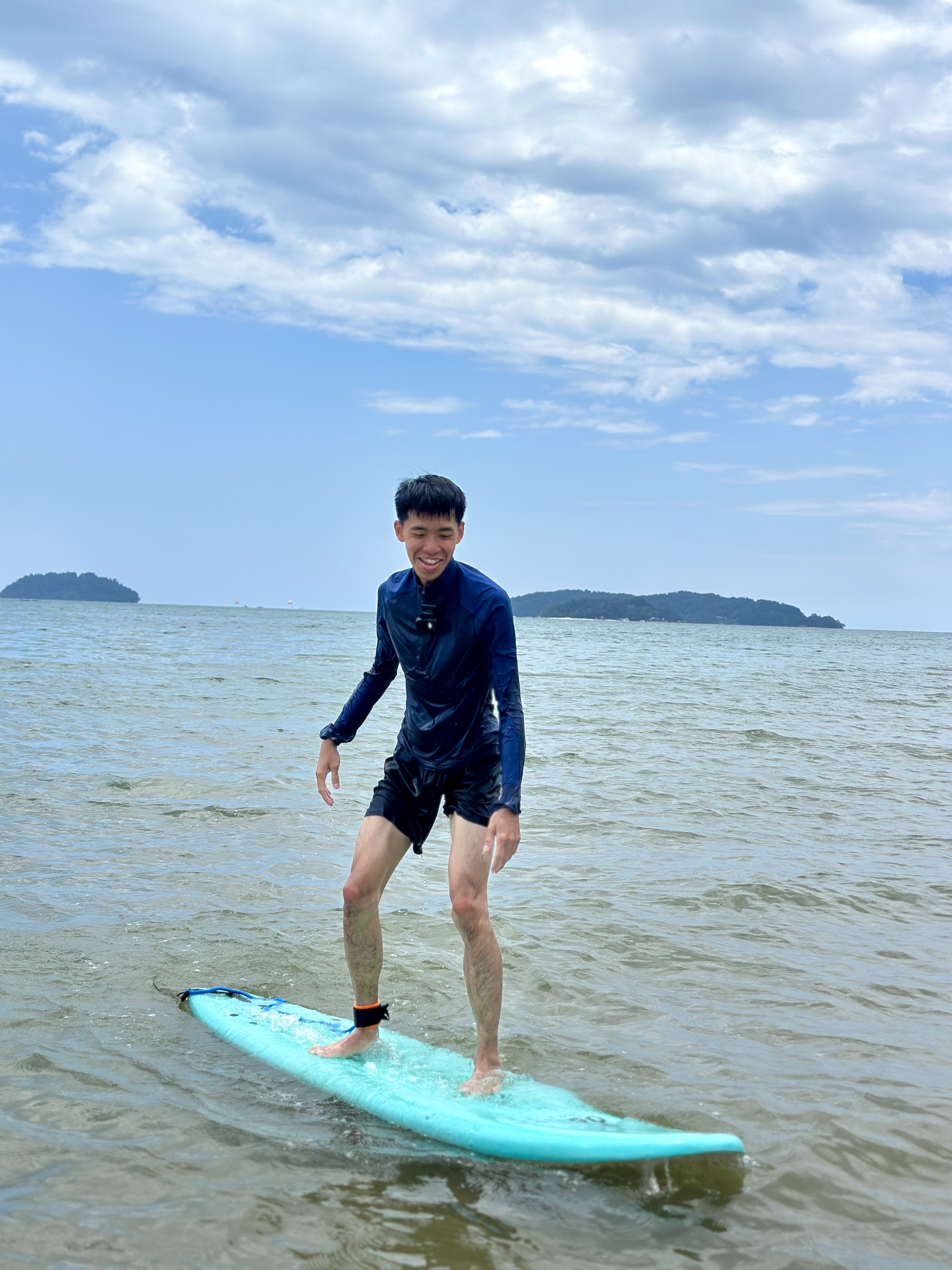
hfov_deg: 30.3
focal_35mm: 48
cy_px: 635
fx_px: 1760
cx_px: 476
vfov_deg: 39.7
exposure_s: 1/8197
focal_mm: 6.86
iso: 80
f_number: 1.78
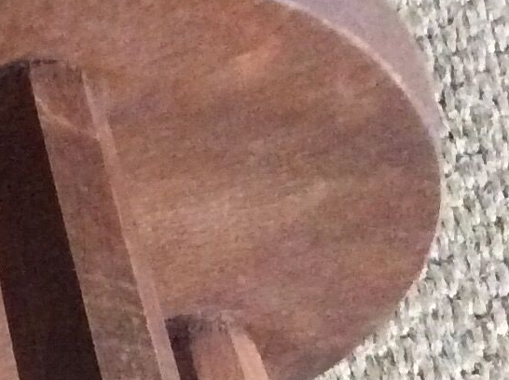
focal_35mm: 152
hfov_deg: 12.7
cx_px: -109
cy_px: 712
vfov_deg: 9.2
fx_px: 2232
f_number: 2.4
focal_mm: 3.3
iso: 400
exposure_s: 1/17
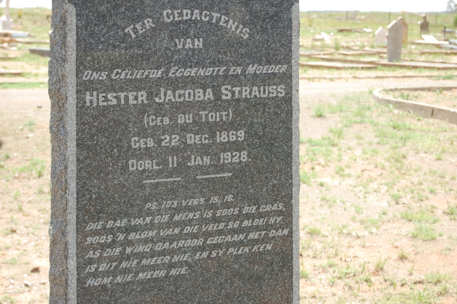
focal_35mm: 82
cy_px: 152
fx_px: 1046
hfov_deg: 24.6
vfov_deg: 16.5
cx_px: 228
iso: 200
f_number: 7.1
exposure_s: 1/200
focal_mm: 55
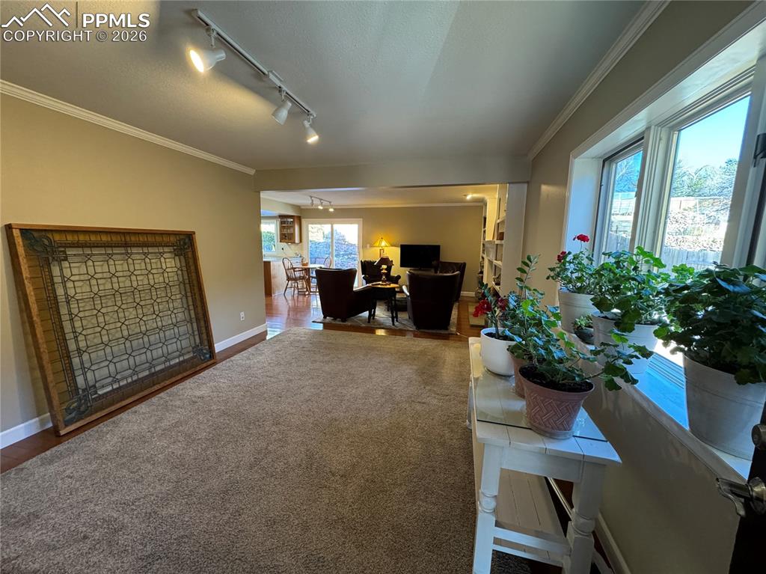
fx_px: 310
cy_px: 287
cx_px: 383
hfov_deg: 102.1
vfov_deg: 85.6
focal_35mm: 14
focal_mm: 2.22
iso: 320
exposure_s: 1/60
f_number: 2.2
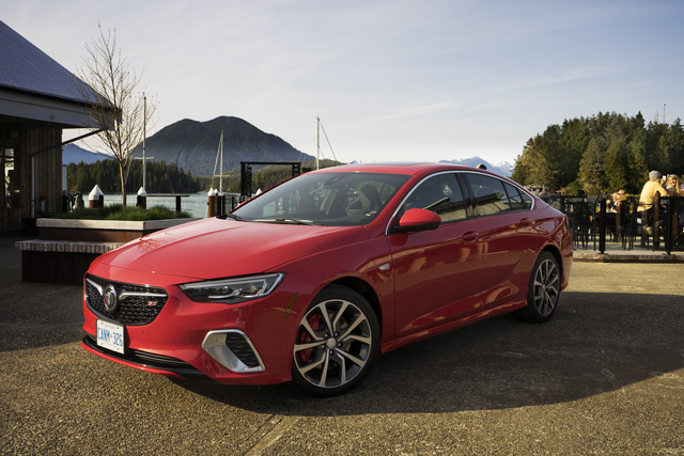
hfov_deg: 57.2
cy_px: 228
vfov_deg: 40.0
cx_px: 342
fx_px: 627
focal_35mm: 33
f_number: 6.3
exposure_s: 1/100
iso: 100
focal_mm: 33
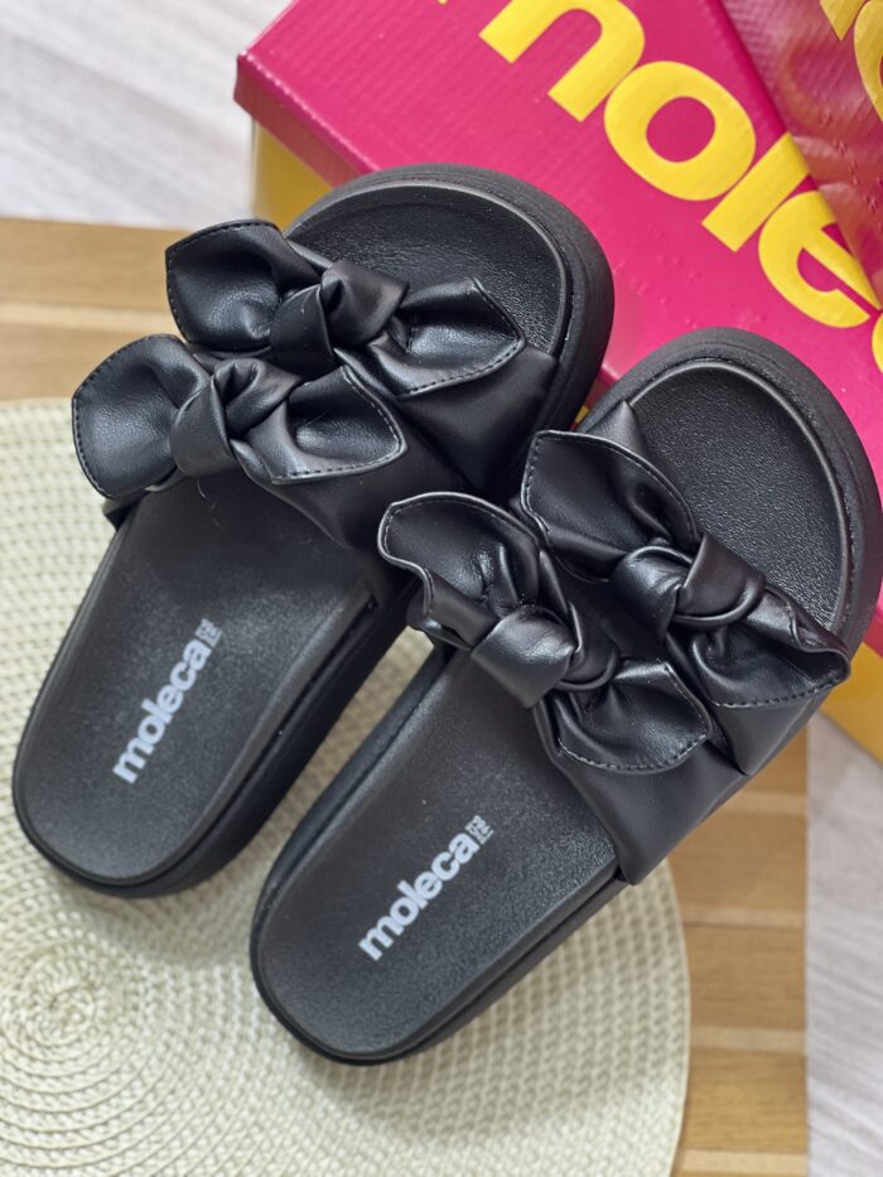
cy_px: 588
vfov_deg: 25.3
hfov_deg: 19.1
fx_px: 2618
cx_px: 442
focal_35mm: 77
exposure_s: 1/60
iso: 160
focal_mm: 9
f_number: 2.8
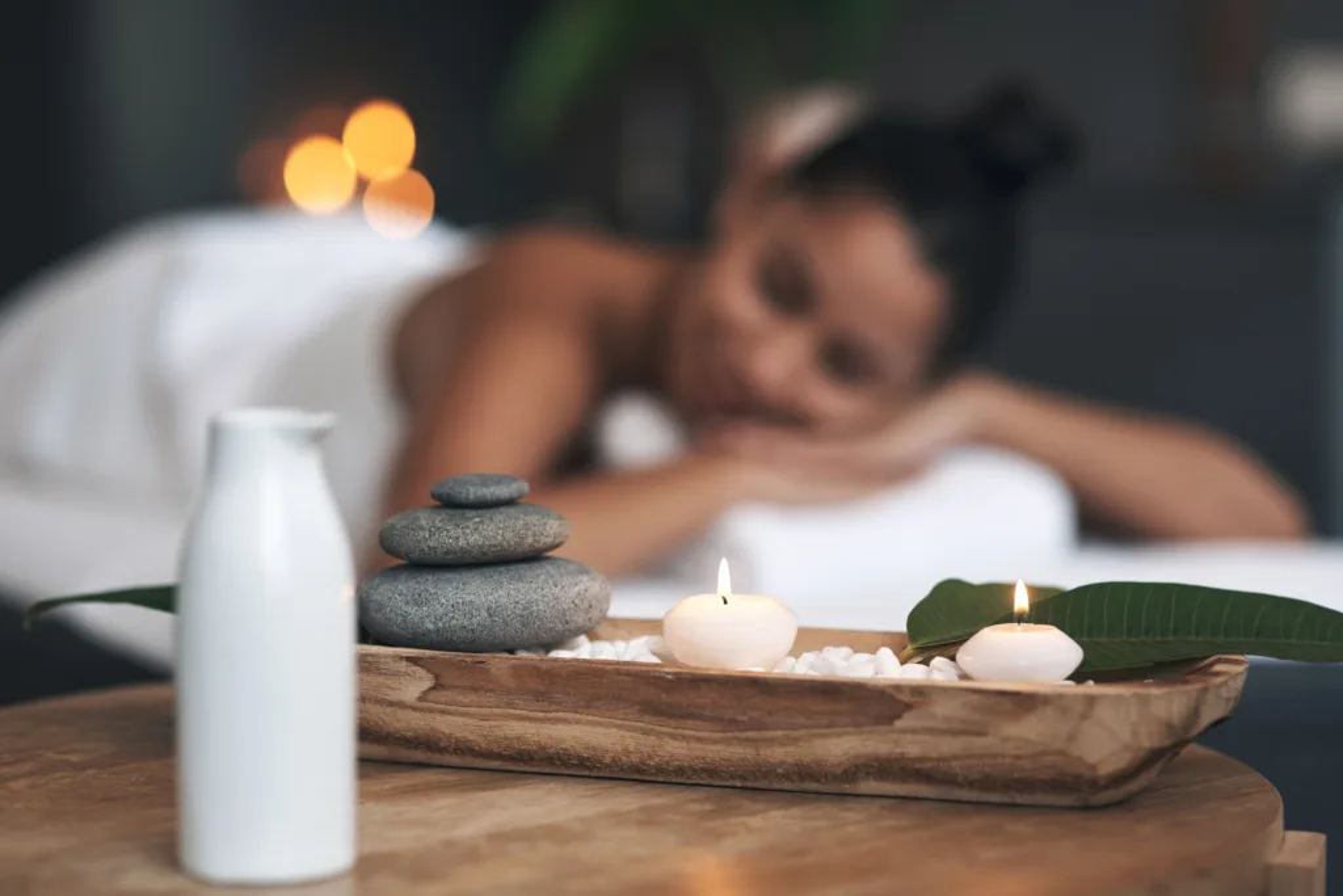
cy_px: 448
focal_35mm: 85
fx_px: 3171
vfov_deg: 16.1
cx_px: 672
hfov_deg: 23.9
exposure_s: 1/200
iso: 320
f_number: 2.2
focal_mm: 85
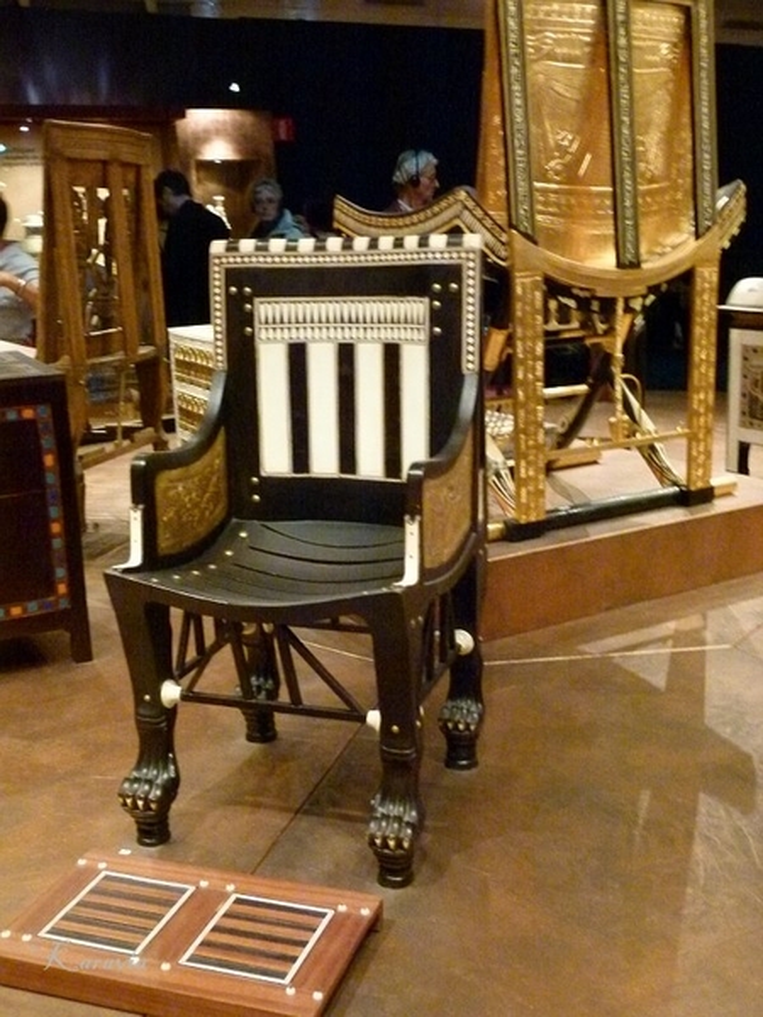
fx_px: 1146
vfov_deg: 47.9
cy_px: 508
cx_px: 382
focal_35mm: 39
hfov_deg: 36.8
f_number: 3.1
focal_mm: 7
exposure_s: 1/15
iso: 800
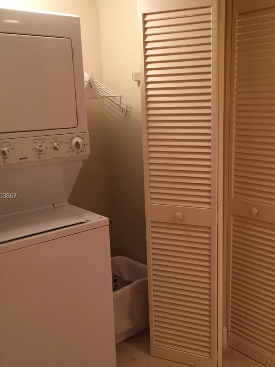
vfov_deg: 48.9
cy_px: 197
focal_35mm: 38
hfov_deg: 37.6
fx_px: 403
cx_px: 163
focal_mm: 4.15
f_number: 2.2
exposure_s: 1/30
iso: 125
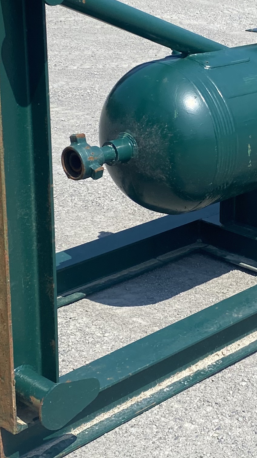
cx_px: 218
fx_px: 921
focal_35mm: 76
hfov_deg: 15.7
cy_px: 163
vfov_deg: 27.7
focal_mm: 4.25
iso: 32
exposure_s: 1/2890
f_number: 1.8
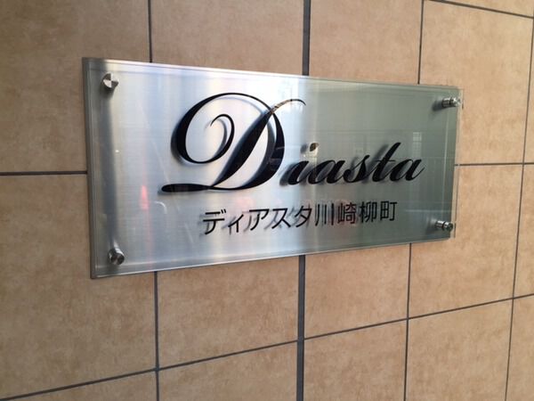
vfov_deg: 48.2
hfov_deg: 61.7
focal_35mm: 29
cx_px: 267
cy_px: 200
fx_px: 447
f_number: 2.2
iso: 50
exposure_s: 1/120
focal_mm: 4.15
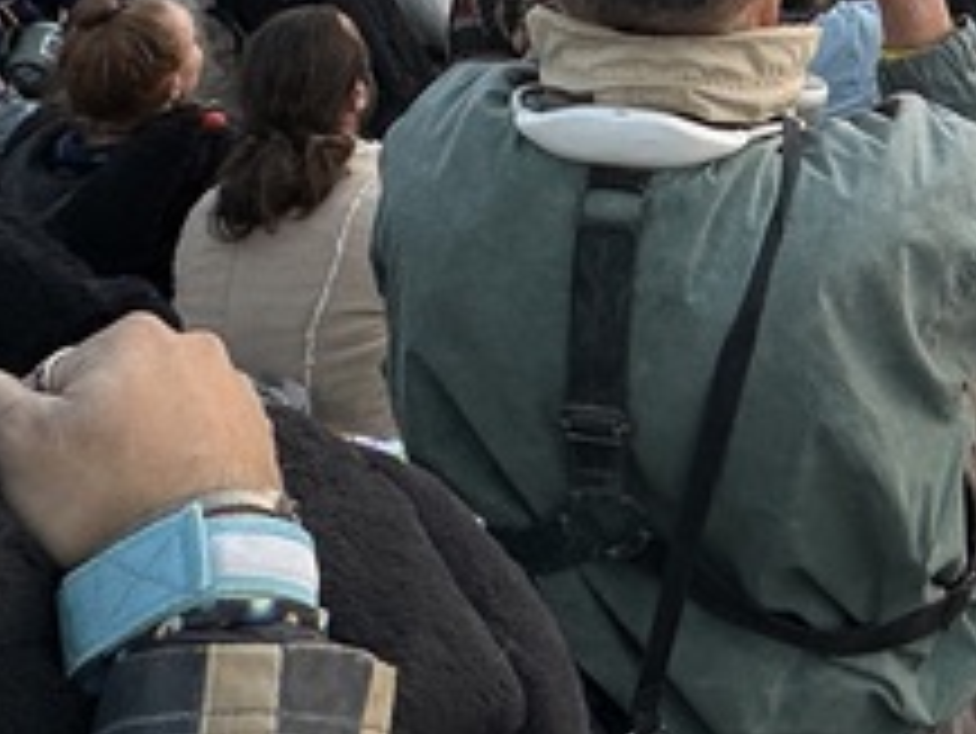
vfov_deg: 18.9
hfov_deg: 26.0
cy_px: -446
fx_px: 1862
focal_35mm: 66
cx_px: 1196
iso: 40
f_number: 2.2
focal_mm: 2.22
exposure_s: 1/149
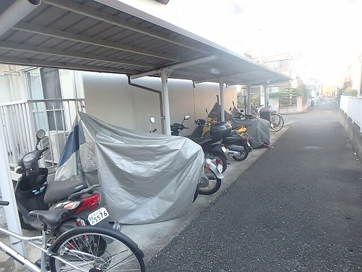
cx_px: 181
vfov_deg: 63.4
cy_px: 136
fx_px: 220
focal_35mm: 21
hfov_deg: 79.0
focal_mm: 3.7
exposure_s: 1/30
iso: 250
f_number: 3.5
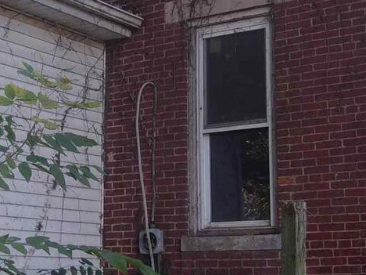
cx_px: 117
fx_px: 878
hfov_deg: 23.4
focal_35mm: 83
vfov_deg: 17.8
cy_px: 118
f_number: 3
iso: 80
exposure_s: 1/100
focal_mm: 4.9
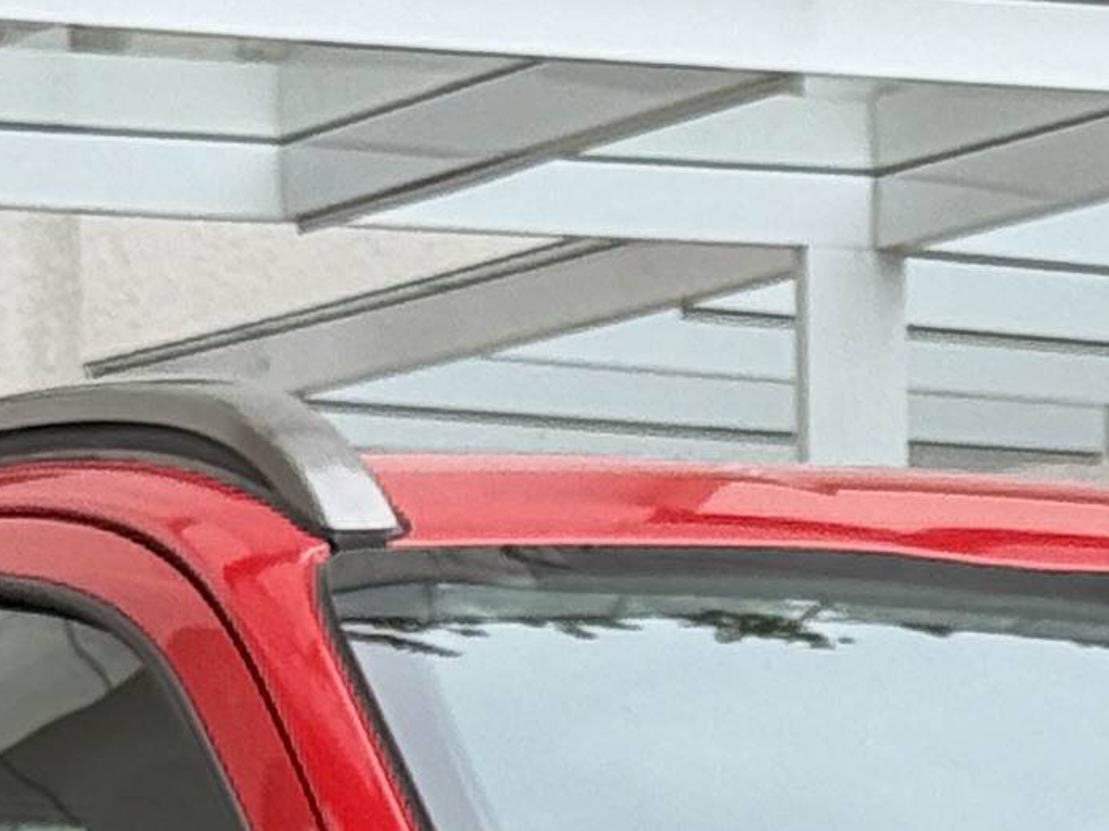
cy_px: 1773
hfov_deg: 7.1
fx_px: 8873
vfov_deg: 5.2
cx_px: 1552
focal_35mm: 277
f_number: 1.78
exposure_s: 1/409
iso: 80
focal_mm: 6.76
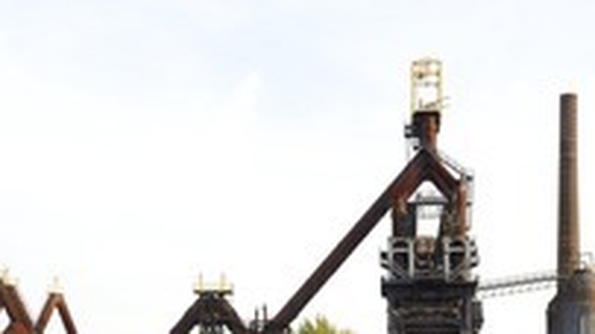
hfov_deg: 22.5
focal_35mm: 95
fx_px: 1498
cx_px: 286
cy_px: 393
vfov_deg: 12.4
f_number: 8
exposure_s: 1/160
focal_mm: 44
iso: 400
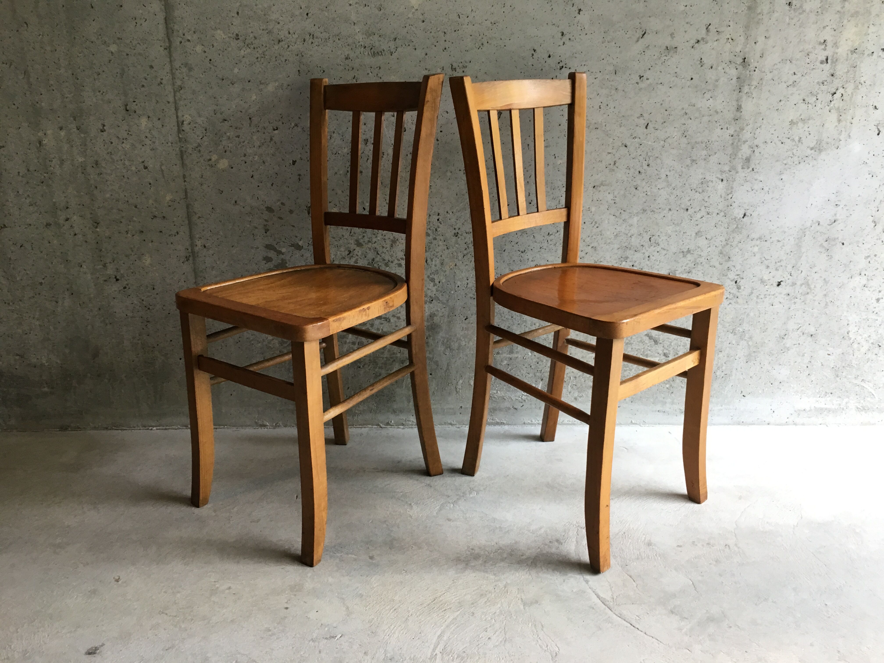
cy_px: 332
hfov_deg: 61.7
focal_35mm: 29
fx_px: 741
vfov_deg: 48.2
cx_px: 442
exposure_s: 1/33
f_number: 2.2
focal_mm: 4.15
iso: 50
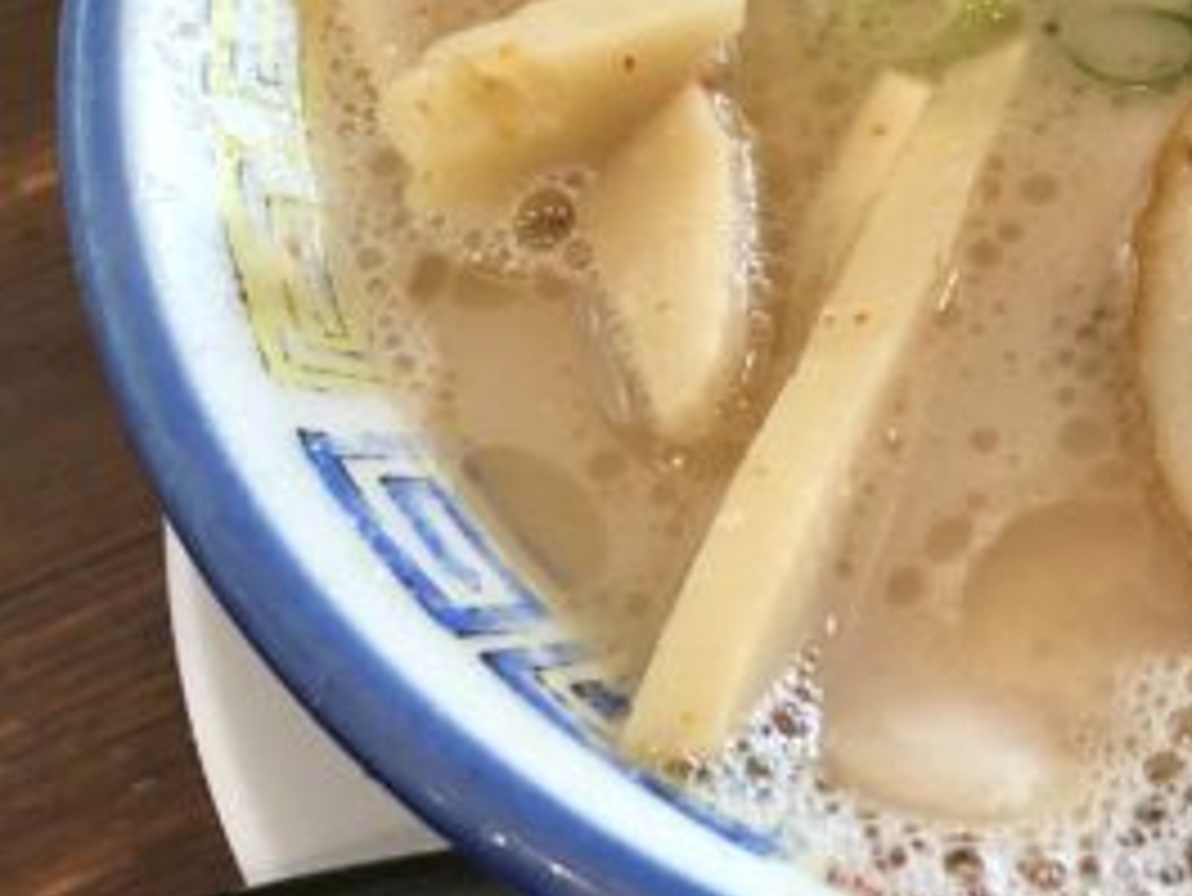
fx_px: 2515
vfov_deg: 19.8
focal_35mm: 73
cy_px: 77
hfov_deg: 24.0
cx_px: 1475
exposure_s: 1/13
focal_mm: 3.99
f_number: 1.8
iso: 100
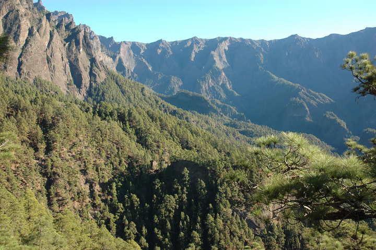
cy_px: 125
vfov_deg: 39.9
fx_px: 344
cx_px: 188
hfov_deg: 57.3
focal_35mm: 33
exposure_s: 1/160
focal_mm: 22
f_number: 7.1
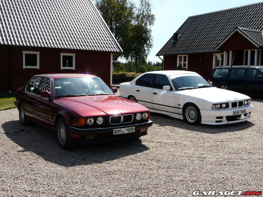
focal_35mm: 41
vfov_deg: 35.1
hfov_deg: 45.8
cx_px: 132
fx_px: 312
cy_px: 98
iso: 100
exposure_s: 1/500
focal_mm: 6.7
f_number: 5.6
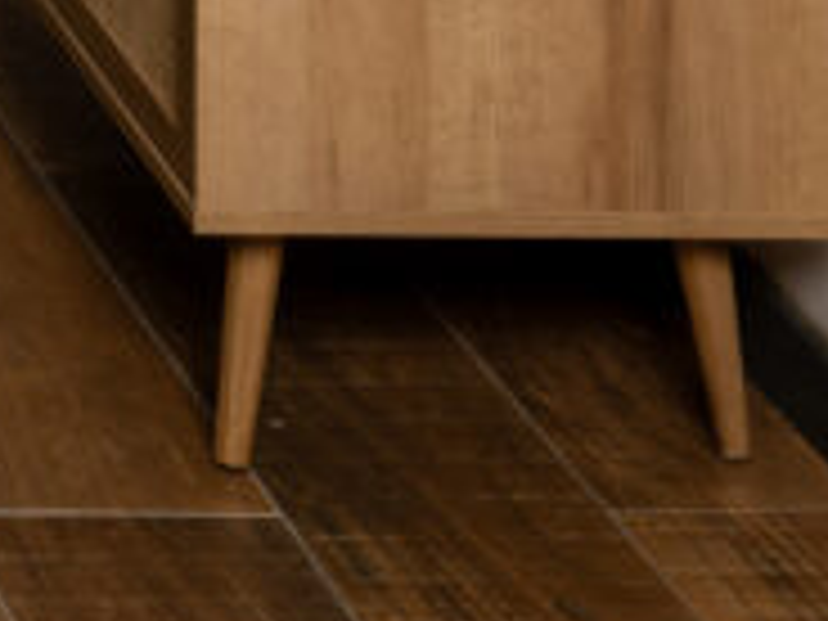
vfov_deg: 7.6
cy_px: -664
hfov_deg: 9.1
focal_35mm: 187
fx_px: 4473
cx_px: -1395
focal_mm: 35
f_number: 8
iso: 320
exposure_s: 1/60
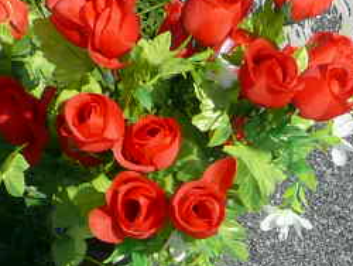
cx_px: 576
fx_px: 2286
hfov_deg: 8.6
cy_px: 432
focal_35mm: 224
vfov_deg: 6.5
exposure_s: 1/400
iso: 100
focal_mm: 7.4
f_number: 5.6
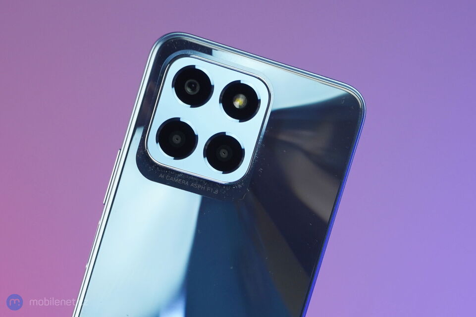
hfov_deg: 42.8
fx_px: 608
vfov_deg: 29.2
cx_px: 238
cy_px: 158
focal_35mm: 46
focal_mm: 46
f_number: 6.3
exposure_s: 1/125
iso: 640
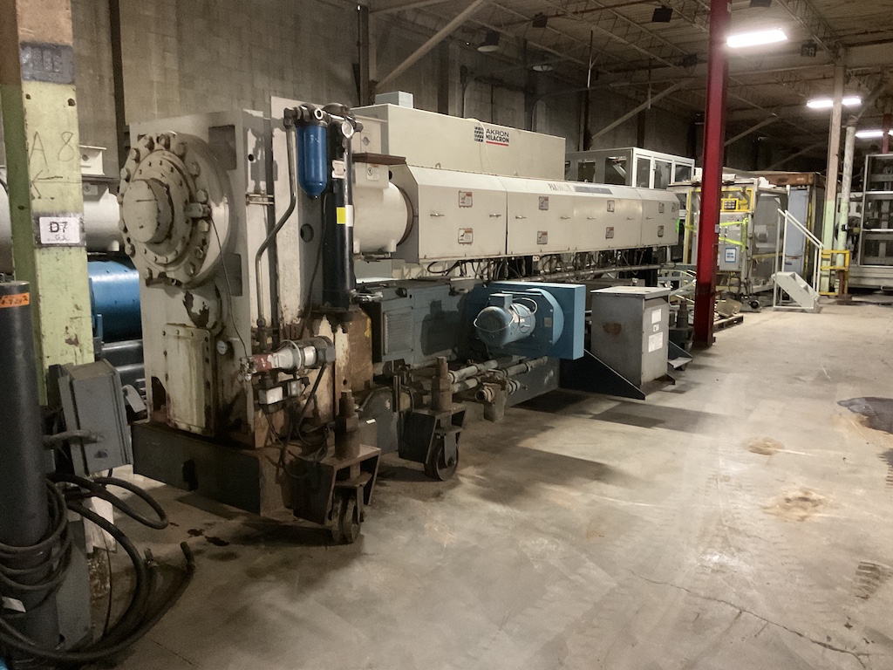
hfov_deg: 61.7
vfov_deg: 48.2
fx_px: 748
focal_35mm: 29
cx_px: 446
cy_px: 335
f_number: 1.8
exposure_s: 1/30
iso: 500
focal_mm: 3
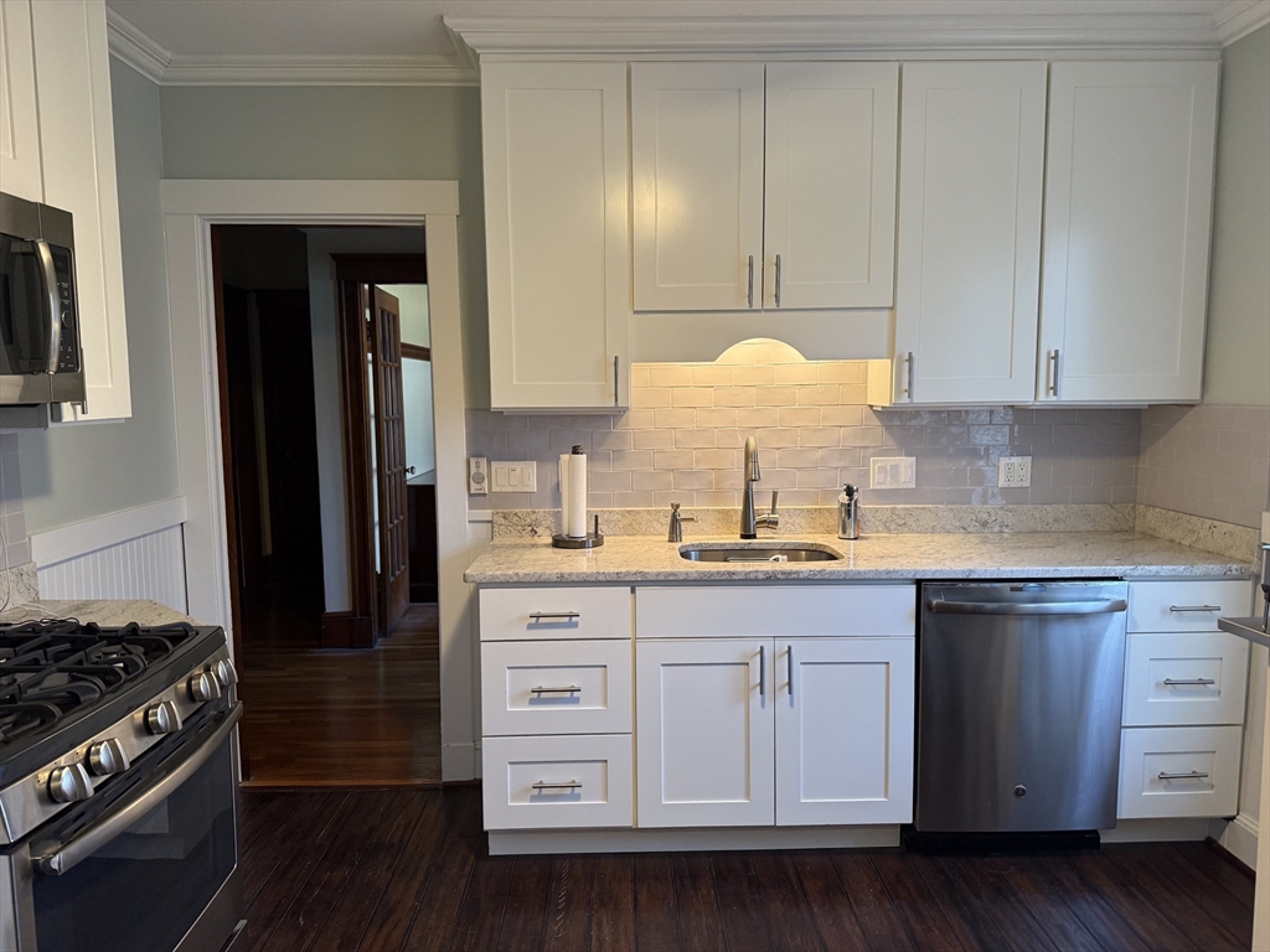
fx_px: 881
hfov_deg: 71.6
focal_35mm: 24
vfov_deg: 56.8
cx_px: 635
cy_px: 476
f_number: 1.78
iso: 250
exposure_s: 1/60
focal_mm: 6.76
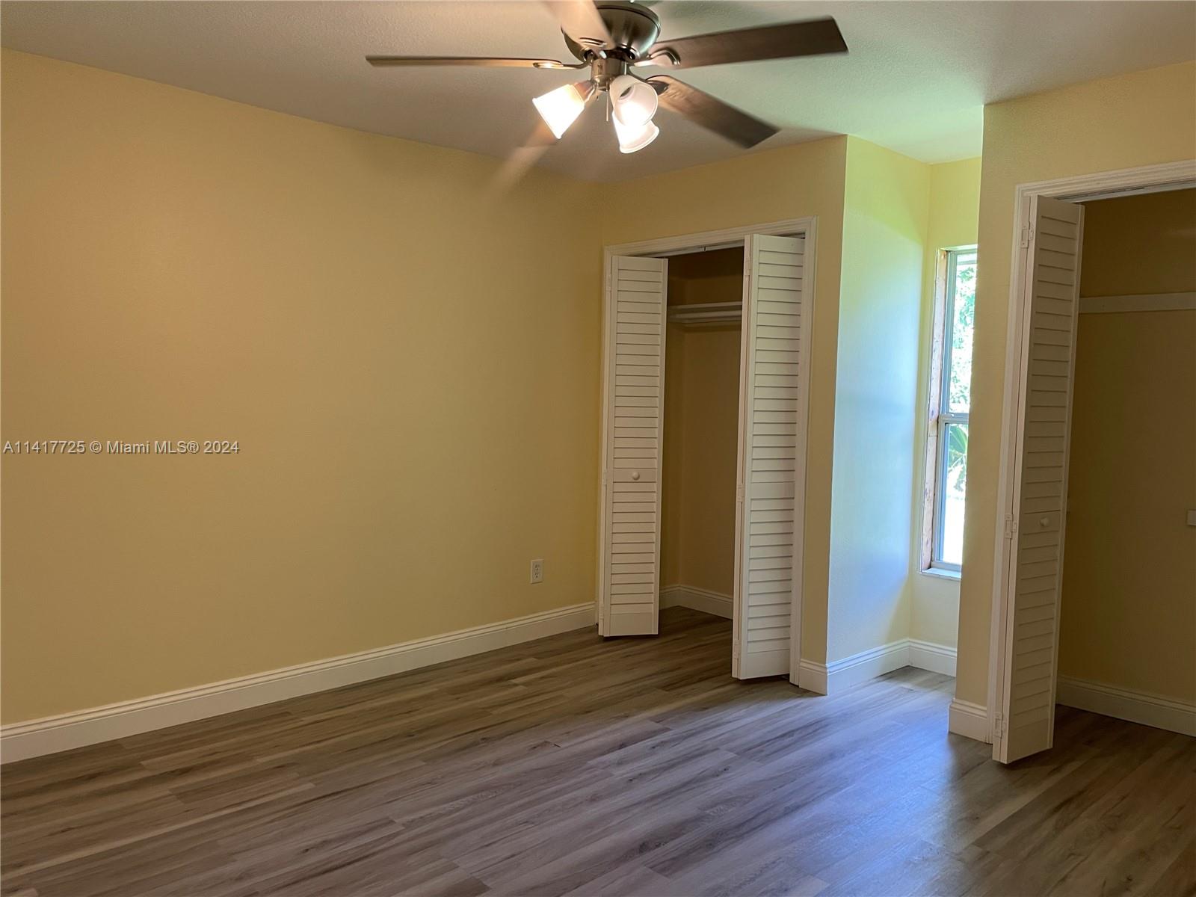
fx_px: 898
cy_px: 448
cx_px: 598
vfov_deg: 53.1
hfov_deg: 67.3
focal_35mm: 26
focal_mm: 4.2
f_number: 1.6
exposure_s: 1/60
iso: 80
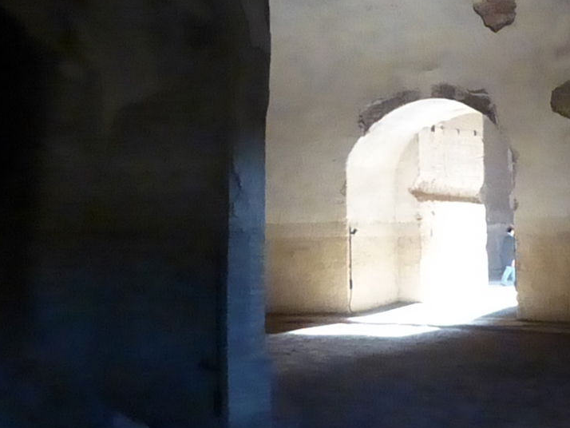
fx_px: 922
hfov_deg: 34.1
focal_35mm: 56
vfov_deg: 25.9
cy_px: 125
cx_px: 366
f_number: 3.1
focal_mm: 4.5
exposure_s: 1/60
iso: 2000
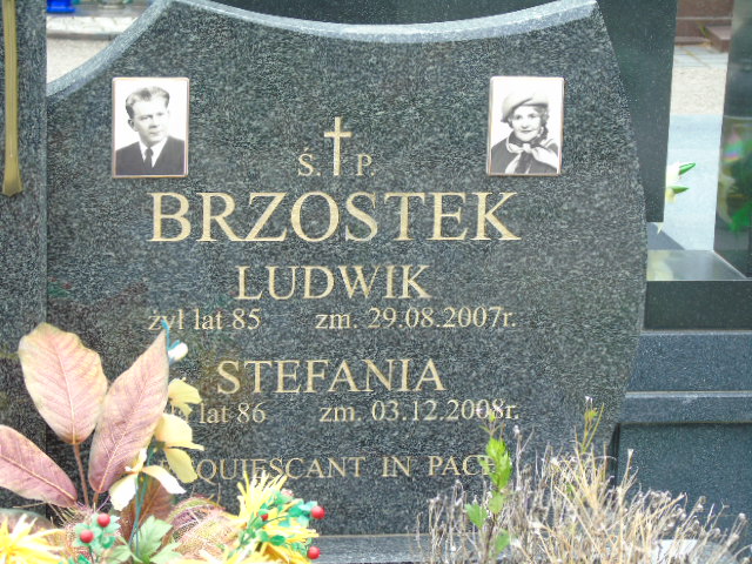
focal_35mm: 124
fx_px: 2694
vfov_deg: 12.0
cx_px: 376
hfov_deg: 15.9
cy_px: 282
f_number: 4.6
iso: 80
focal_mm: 22
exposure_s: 1/100
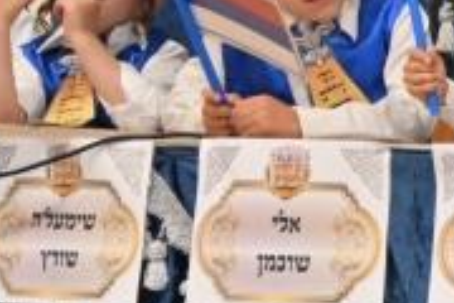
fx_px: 6091
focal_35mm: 483
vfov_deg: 2.8
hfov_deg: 4.2
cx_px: 1221
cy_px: 9
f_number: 4
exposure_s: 1/250
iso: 800
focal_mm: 85
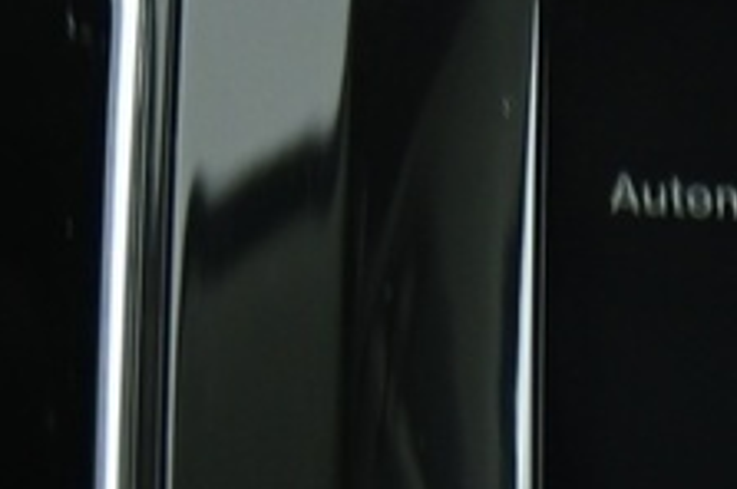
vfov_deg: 7.1
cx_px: 1438
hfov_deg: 10.8
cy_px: 1401
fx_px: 3577
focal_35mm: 175
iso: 1250
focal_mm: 24
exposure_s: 1/8
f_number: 4
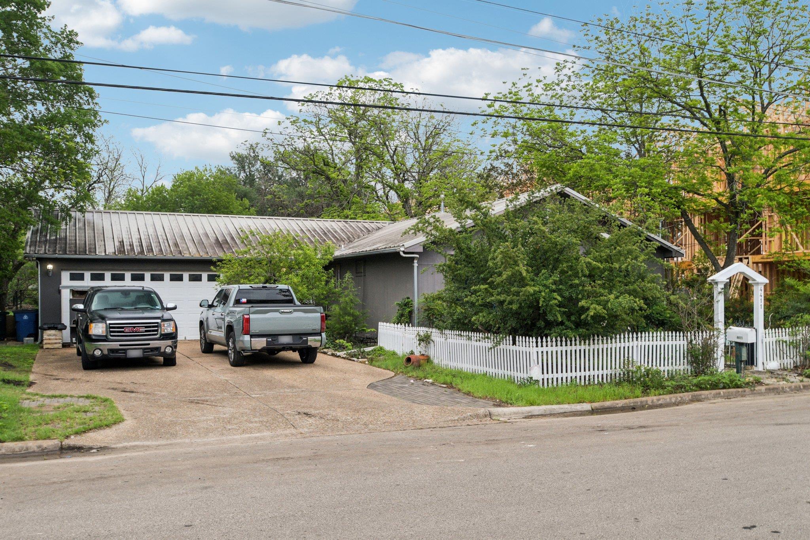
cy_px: 270
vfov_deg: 42.3
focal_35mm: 31
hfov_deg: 60.3
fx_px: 697
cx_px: 405
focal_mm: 21
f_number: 8
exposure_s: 1/80
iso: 400
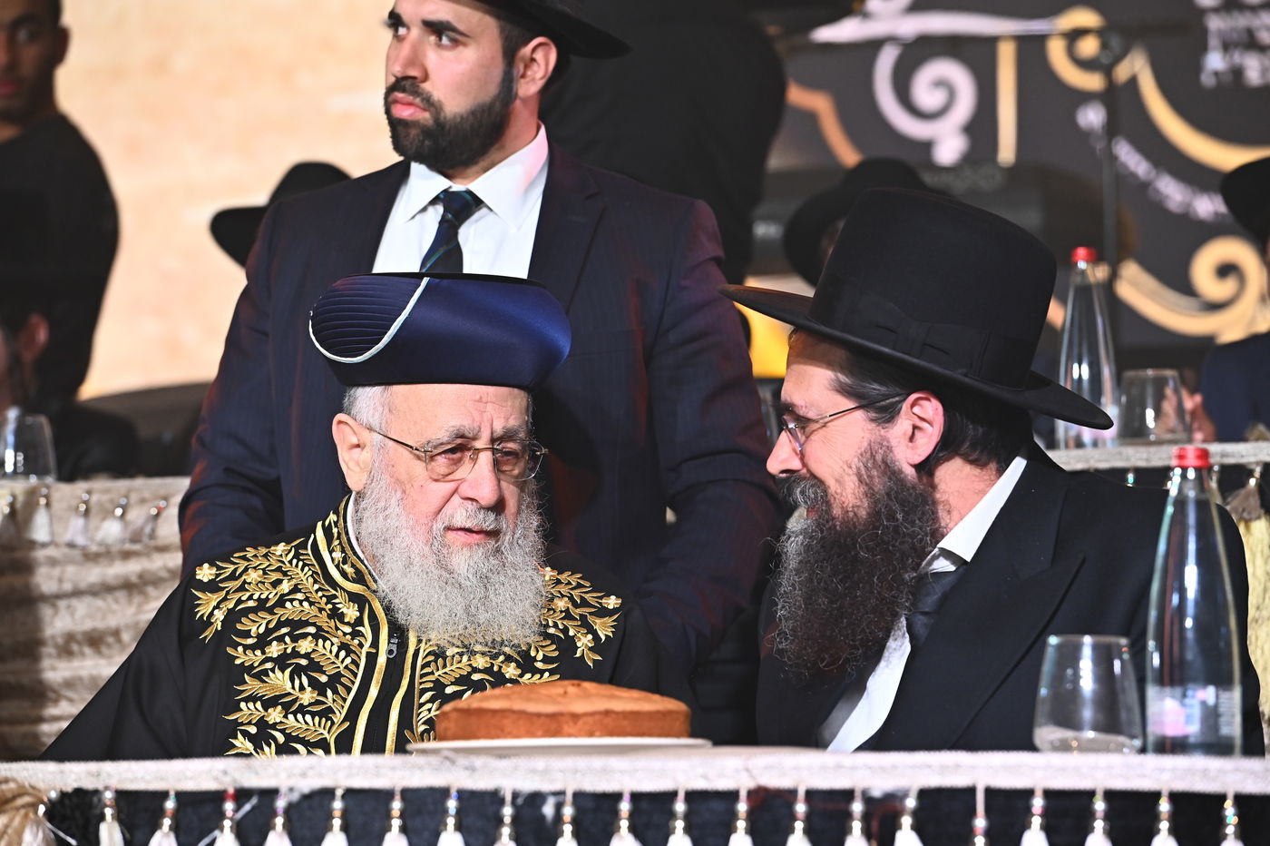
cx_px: 635
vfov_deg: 7.6
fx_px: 6347
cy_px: 423
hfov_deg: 11.4
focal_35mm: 180
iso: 2000
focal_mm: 180
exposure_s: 1/200
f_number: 7.1
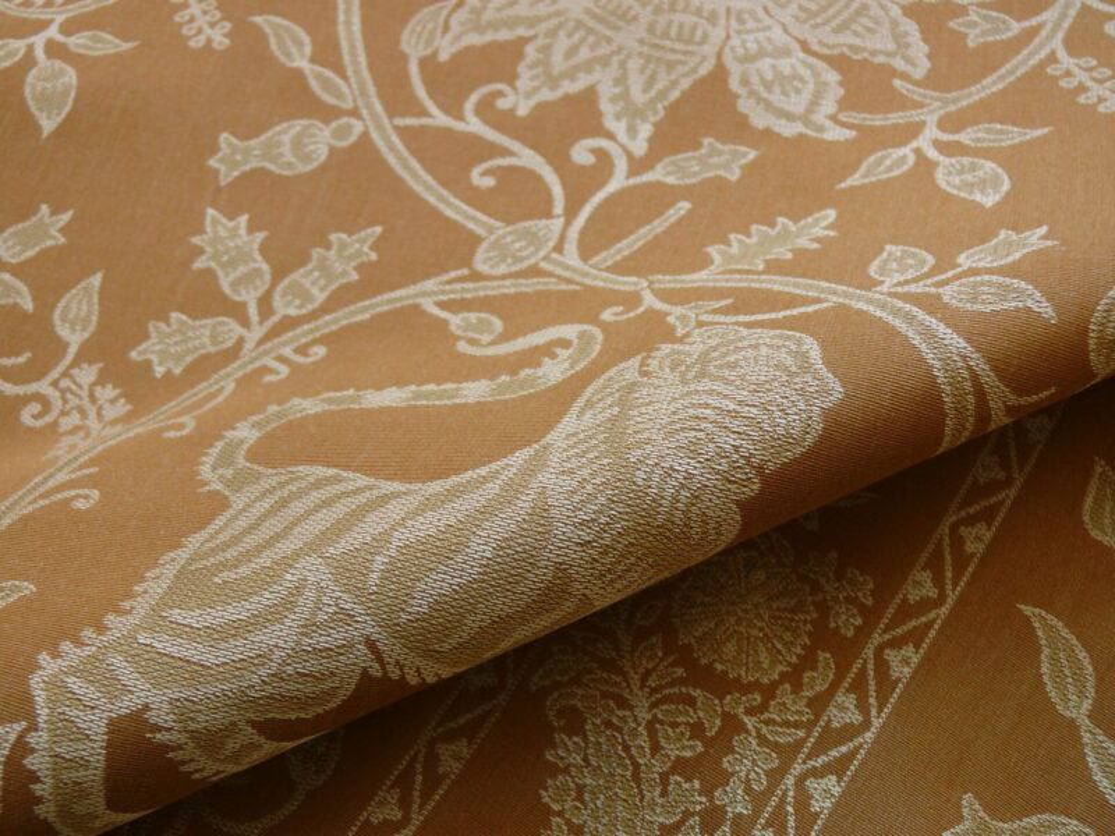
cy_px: 418
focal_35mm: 40
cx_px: 558
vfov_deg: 36.0
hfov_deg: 46.8
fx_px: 1288
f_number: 2.8
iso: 100
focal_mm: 8.1
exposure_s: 1/50
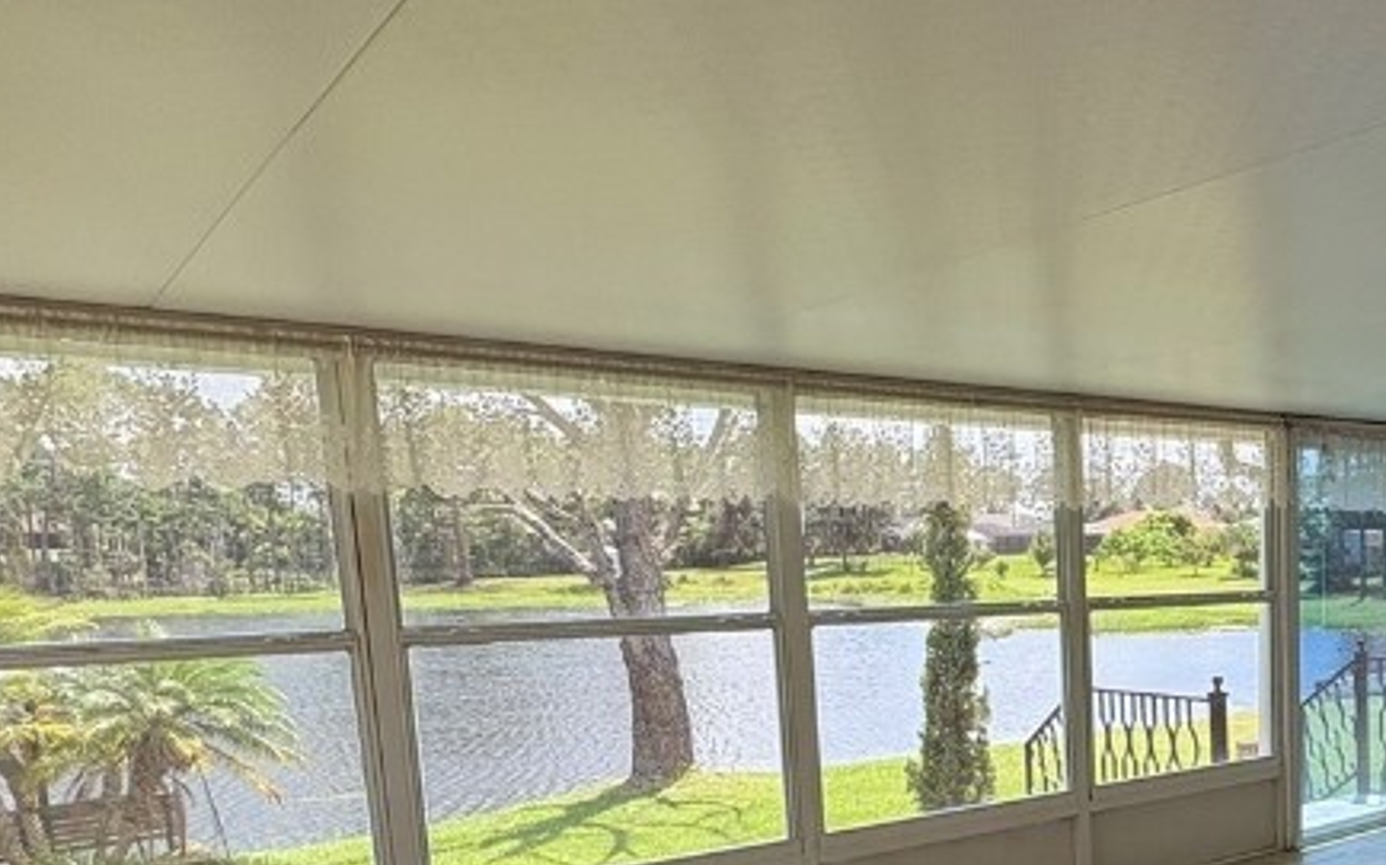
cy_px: 741
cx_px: 1313
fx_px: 1322
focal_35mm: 35
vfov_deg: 34.7
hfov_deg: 48.0
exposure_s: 1/128
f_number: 2.2
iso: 40
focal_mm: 2.22
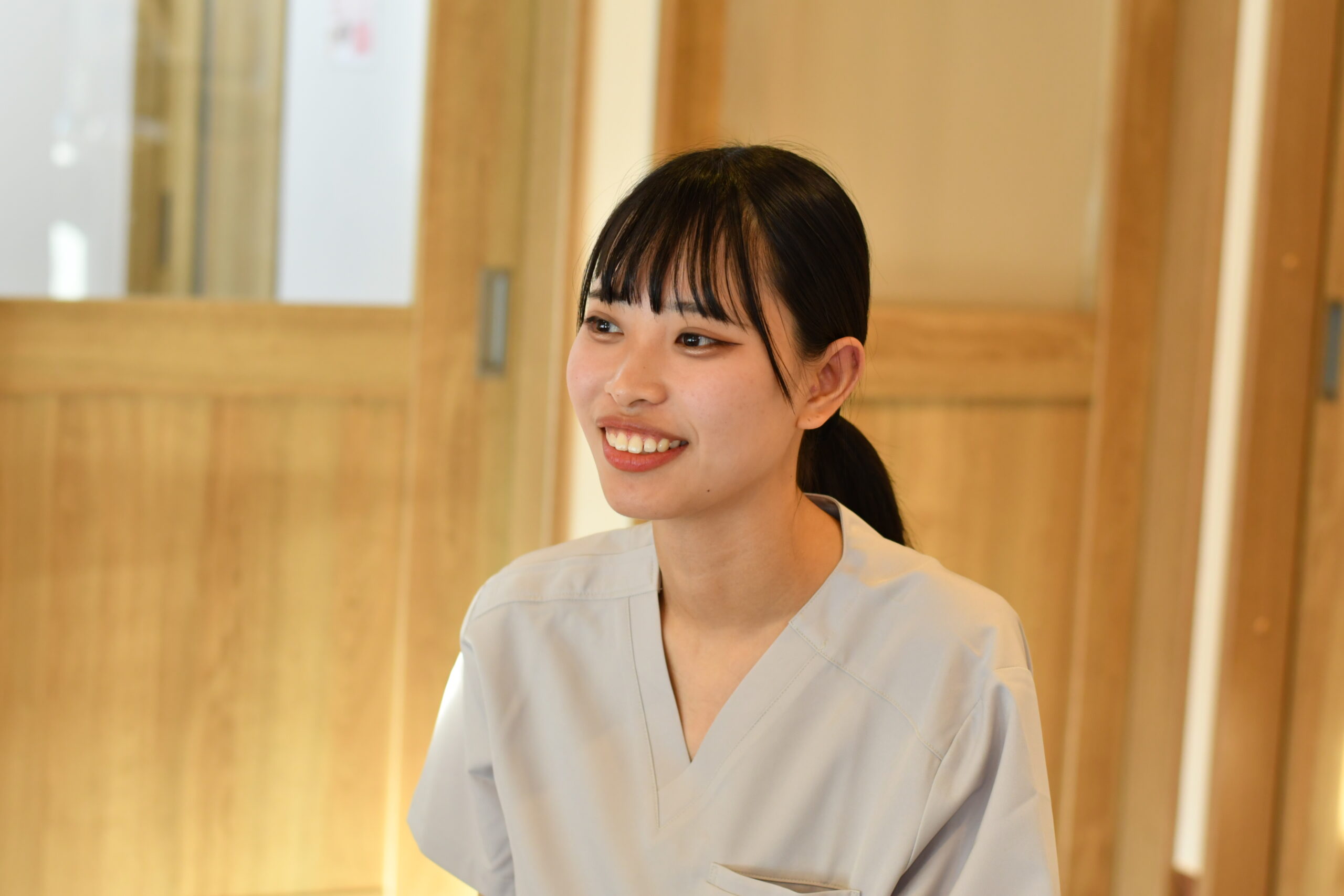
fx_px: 2800
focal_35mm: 75
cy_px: 448
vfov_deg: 18.2
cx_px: 672
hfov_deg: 27.0
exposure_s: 1/125
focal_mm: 50
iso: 800
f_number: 3.2
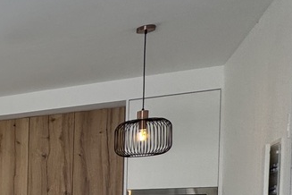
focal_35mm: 57
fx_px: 462
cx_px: -246
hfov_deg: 21.3
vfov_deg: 22.0
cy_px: 234
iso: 40
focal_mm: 2.22
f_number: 2.2
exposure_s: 1/303
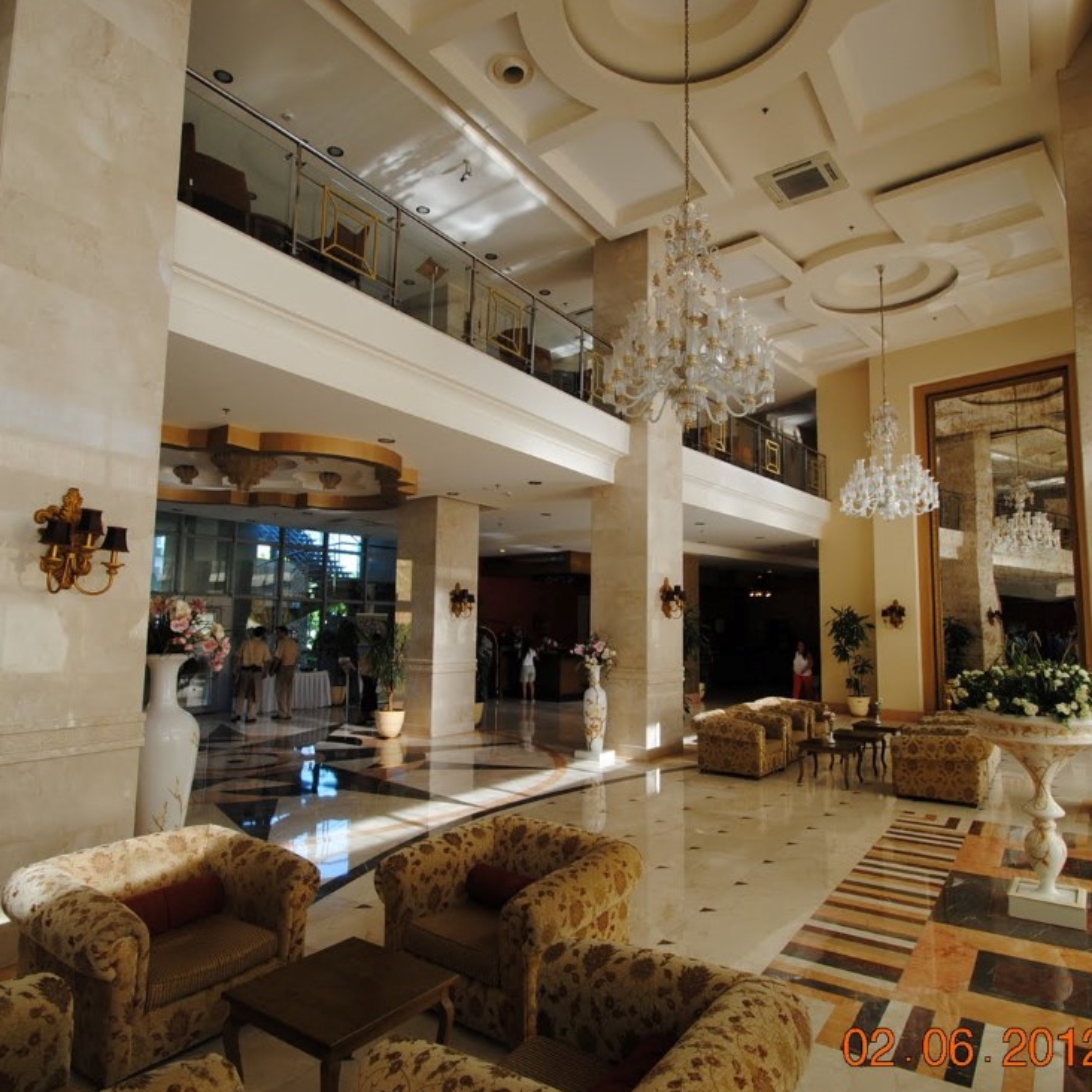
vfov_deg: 74.8
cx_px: 574
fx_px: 714
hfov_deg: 74.8
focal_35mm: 20
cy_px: 561
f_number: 5.6
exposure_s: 1/125
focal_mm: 10
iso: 200
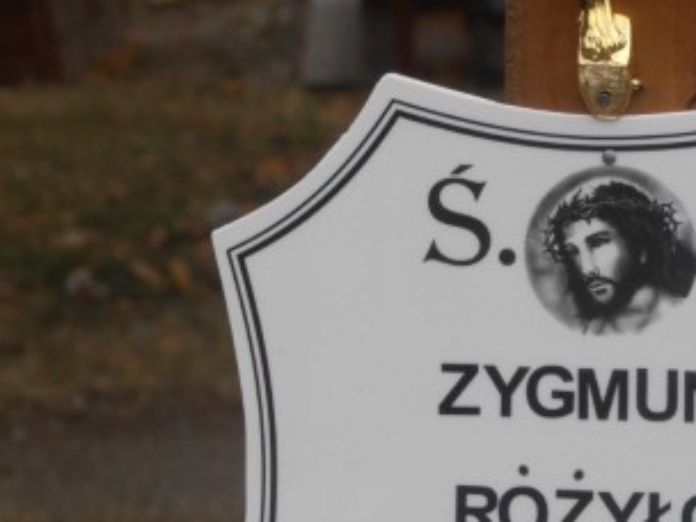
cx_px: 598
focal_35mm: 349
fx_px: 7017
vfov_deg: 4.3
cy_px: 492
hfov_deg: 5.7
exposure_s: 1/400
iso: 80
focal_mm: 29.44
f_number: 5.9
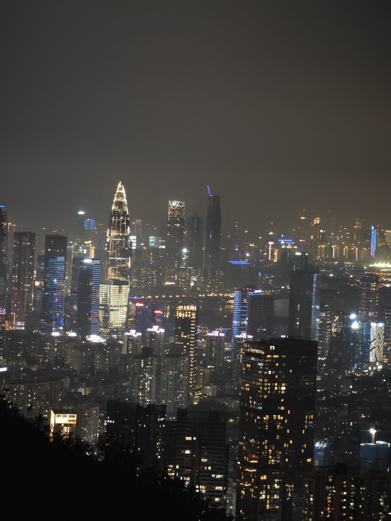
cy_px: 260
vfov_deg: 16.4
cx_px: 196
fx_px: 1807
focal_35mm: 120
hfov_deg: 12.3
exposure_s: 1/14.3
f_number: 3
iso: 5000
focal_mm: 19.4
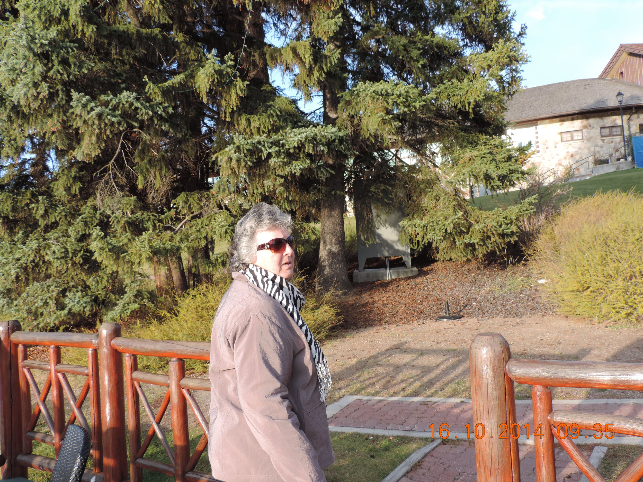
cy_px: 241
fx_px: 613
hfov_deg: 55.4
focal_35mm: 33
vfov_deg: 42.9
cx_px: 322
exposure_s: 1/160
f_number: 3.2
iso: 80
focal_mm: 5.8
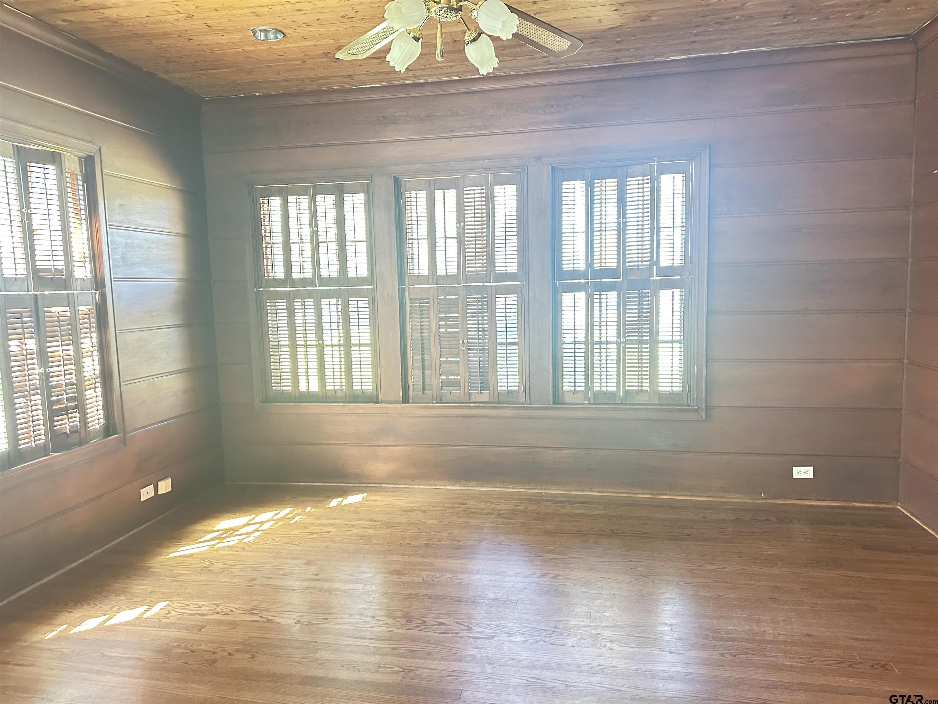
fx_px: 650
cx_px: 469
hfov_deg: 71.6
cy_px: 352
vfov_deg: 56.8
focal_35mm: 24
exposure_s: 1/31
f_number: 1.78
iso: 1000
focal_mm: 6.86
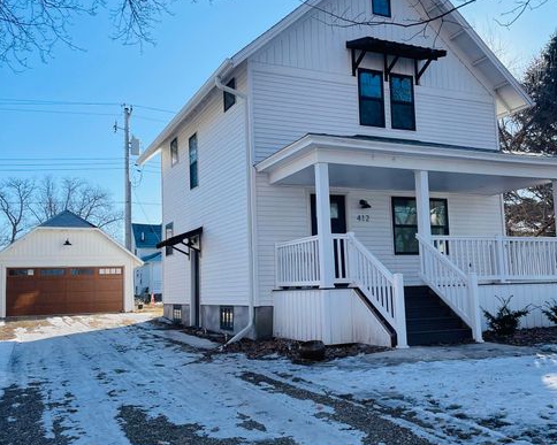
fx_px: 577
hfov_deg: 51.5
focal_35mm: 35
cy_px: 231
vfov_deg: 42.2
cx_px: 285
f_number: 1.6
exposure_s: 1/2817
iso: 50
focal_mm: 4.2
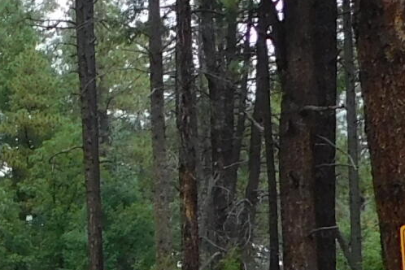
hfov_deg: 12.3
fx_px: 1620
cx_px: -455
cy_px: 351
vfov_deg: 9.4
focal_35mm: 144
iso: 125
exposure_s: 1/640
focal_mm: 4
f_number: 3
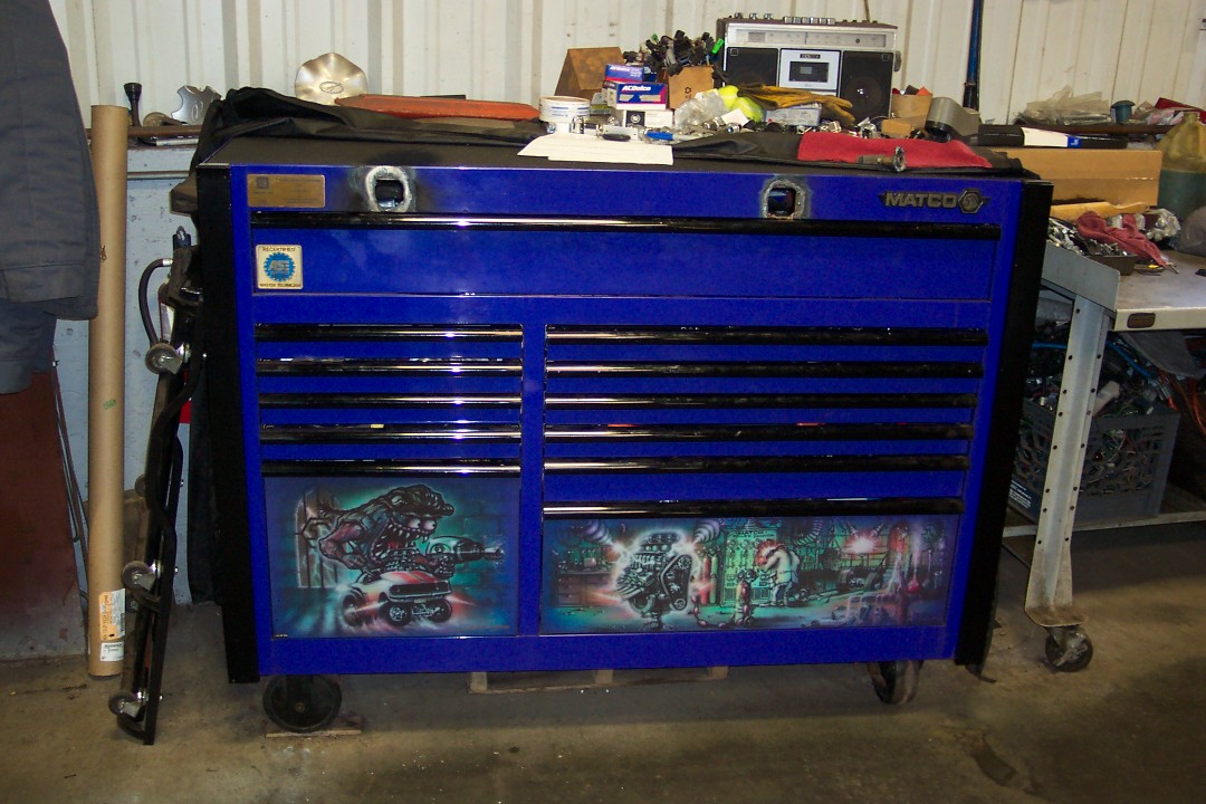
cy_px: 402
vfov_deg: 35.1
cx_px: 603
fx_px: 1273
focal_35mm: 38
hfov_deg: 50.7
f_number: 2.8
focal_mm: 8
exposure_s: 1/30
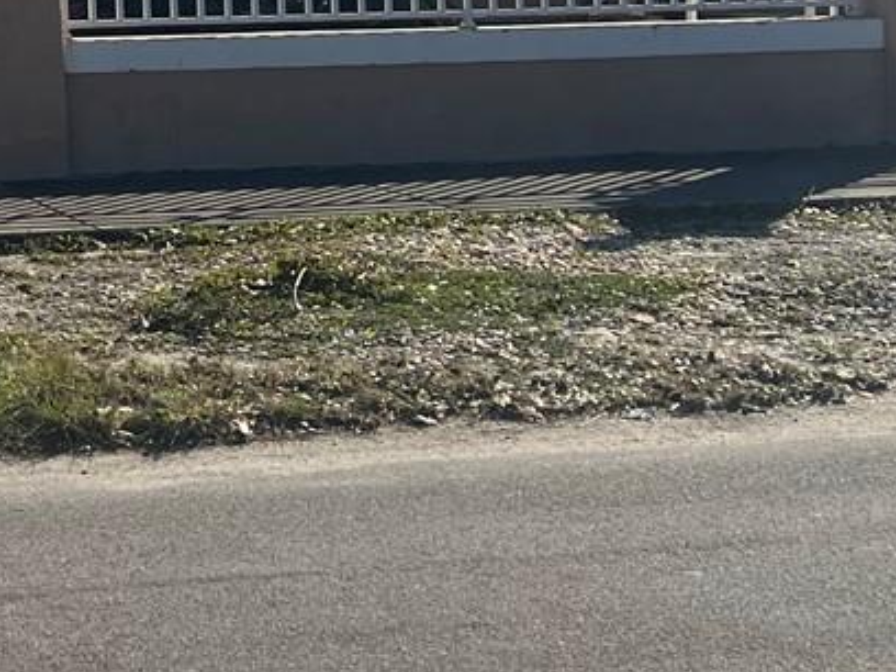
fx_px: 2640
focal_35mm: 102
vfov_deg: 14.0
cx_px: -327
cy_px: -189
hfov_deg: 17.8
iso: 50
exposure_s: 1/5587
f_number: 1.5
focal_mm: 5.7
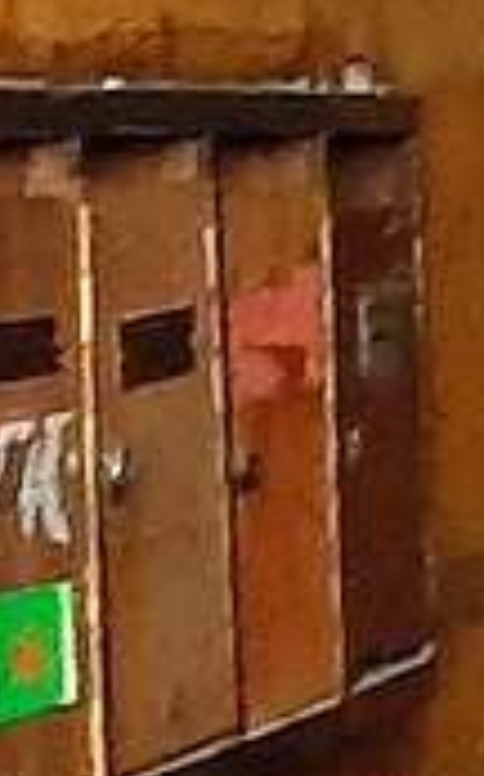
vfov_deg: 8.8
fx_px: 5048
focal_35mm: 239
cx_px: 3307
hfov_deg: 4.0
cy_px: 496
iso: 500
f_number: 1.7
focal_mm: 3.93
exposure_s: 1/20
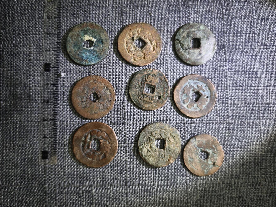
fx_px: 191
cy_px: 104
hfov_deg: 71.6
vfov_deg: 56.8
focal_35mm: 24
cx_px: 136
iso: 180
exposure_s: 1/100
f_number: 1.57
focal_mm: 5.6
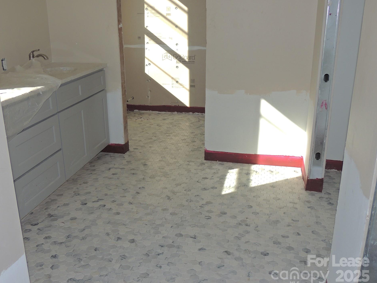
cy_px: 138
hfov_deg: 51.3
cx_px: 179
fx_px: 392
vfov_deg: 39.7
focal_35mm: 36
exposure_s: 1/400
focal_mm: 5.8
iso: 100
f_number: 3.2
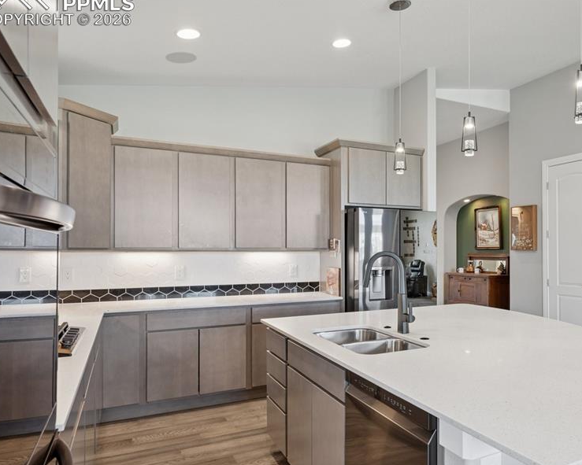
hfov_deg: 64.6
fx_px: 448
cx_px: 380
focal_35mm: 26
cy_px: 250
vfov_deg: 54.9
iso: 250
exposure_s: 1/4
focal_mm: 20
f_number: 10
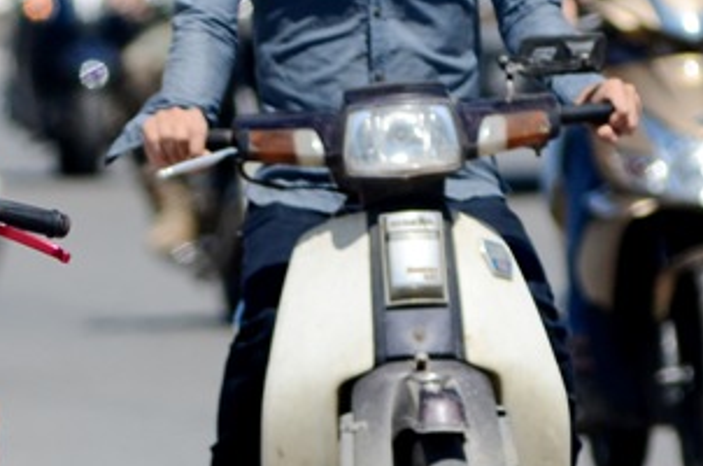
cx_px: 51
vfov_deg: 1.3
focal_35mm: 1018
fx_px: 19837
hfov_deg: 2.0
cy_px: 275
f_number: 4
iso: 200
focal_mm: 200
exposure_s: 1/2500
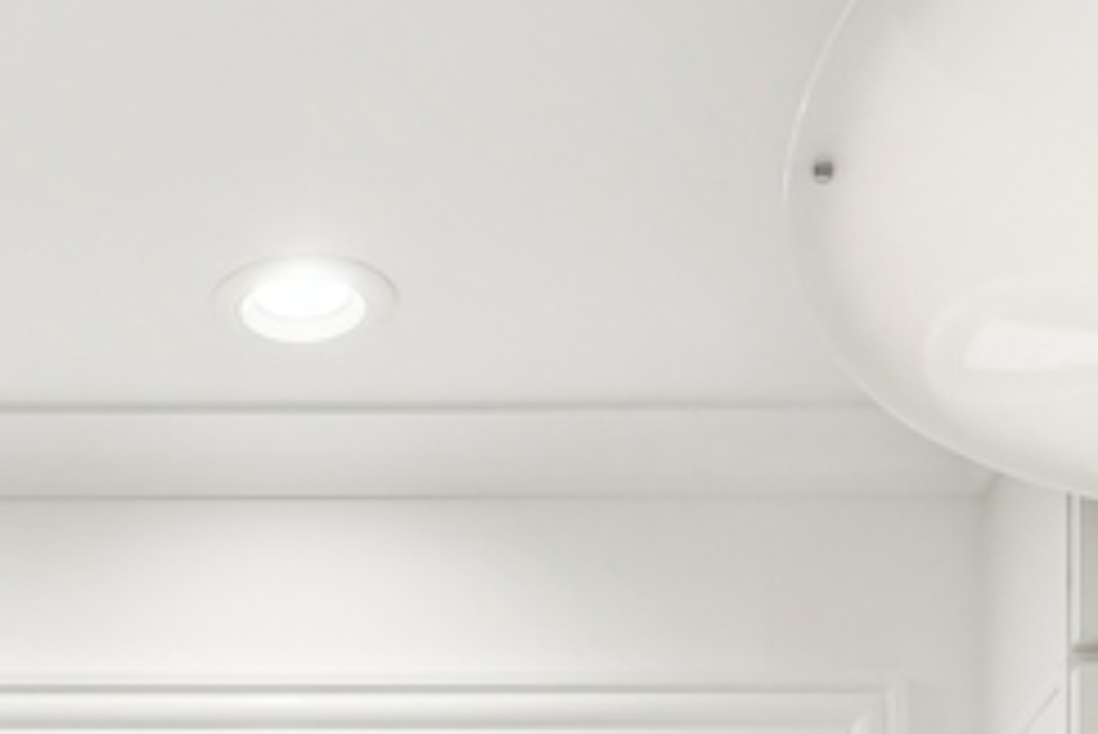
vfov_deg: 11.2
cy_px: 1977
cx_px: 259
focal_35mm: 93
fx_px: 2838
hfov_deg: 21.7
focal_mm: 14
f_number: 10
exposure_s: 1/15
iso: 100
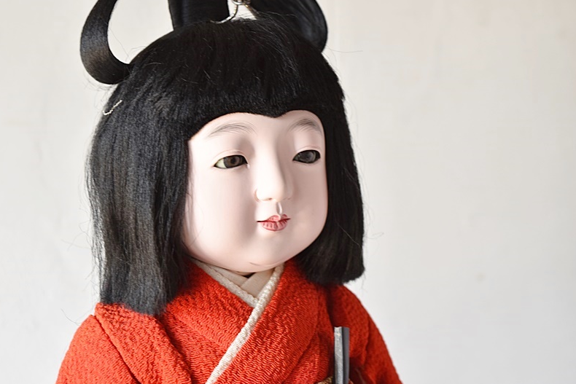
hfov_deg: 24.3
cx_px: 287
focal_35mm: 84
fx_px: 1336
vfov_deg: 16.4
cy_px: 193
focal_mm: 55
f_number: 5.6
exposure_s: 1/5
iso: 400
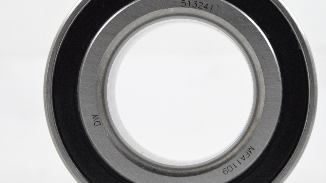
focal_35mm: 242
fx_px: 2090
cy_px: 84
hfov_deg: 8.9
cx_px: 181
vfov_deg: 5.0
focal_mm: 105
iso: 3200
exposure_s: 1/100
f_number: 7.1
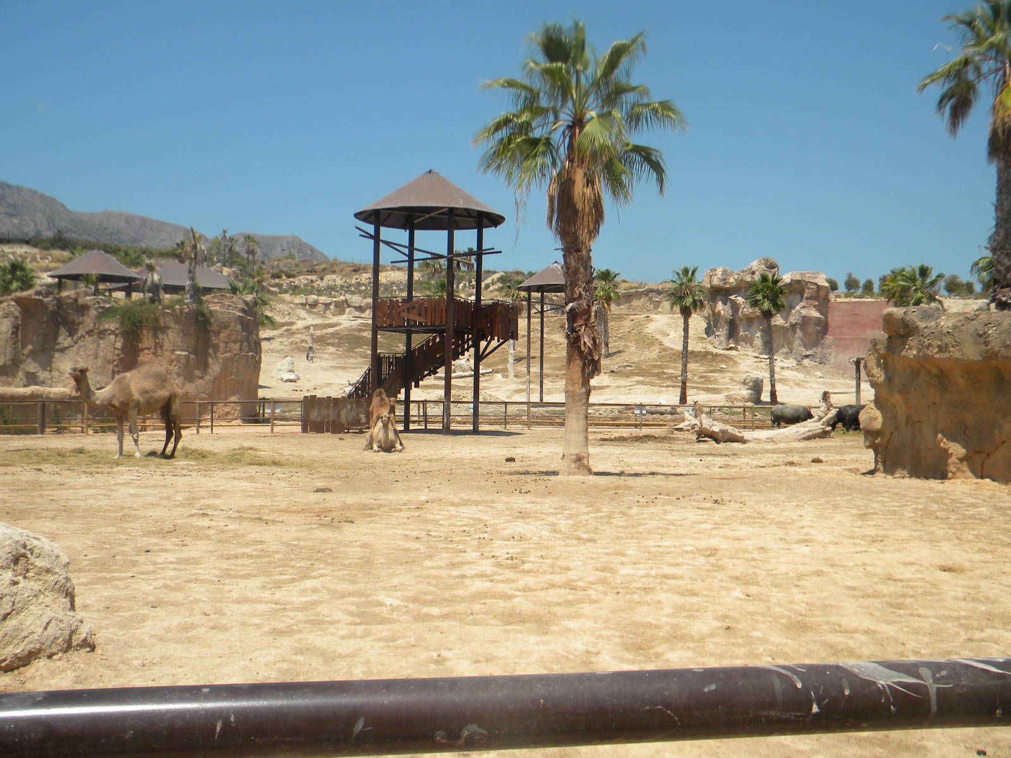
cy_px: 379
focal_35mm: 36
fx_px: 1051
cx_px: 506
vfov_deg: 39.7
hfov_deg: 51.4
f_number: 7.4
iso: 80
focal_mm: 6.4
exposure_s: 1/309
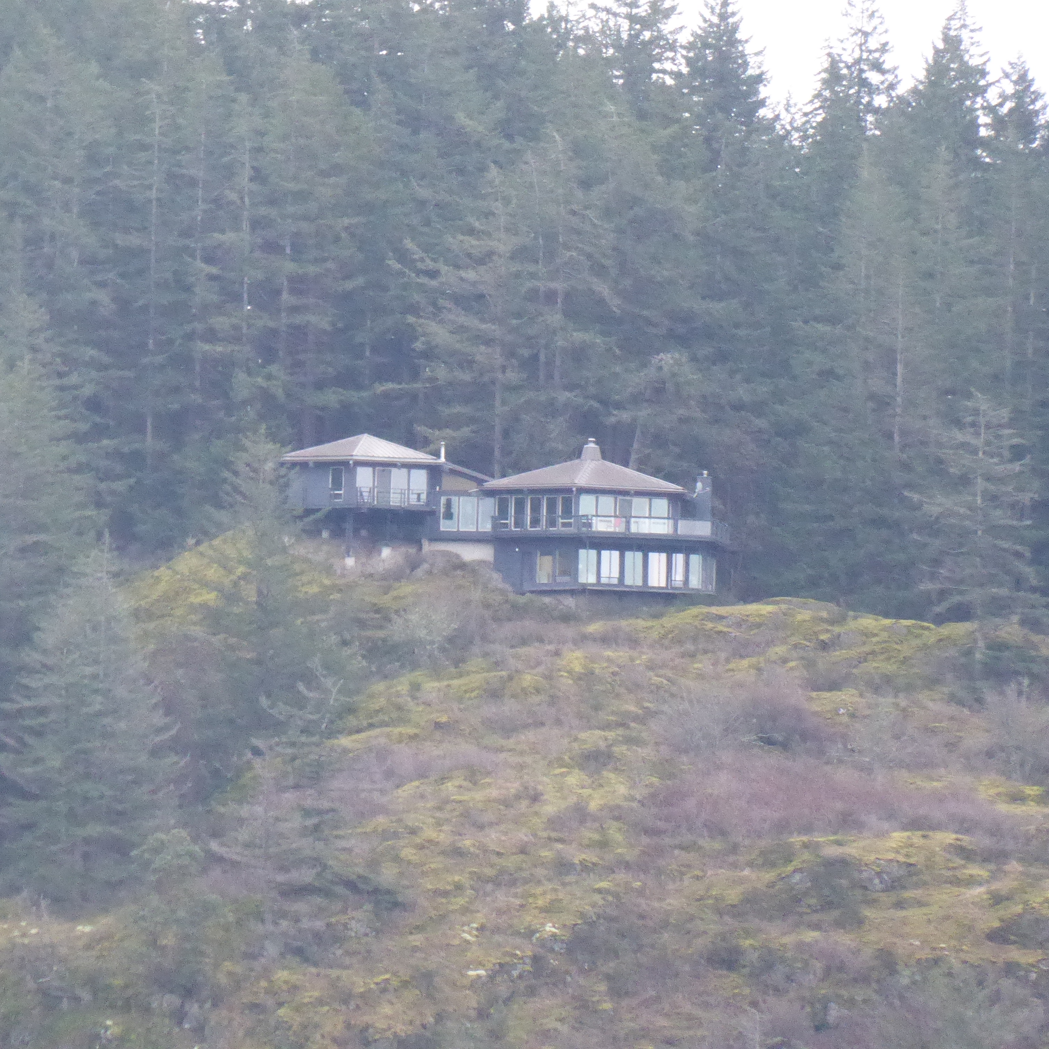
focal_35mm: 838
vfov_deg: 2.1
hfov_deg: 2.1
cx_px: 616
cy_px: 524
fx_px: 28731
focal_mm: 114.4
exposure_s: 1/500
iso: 1600
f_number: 6.2
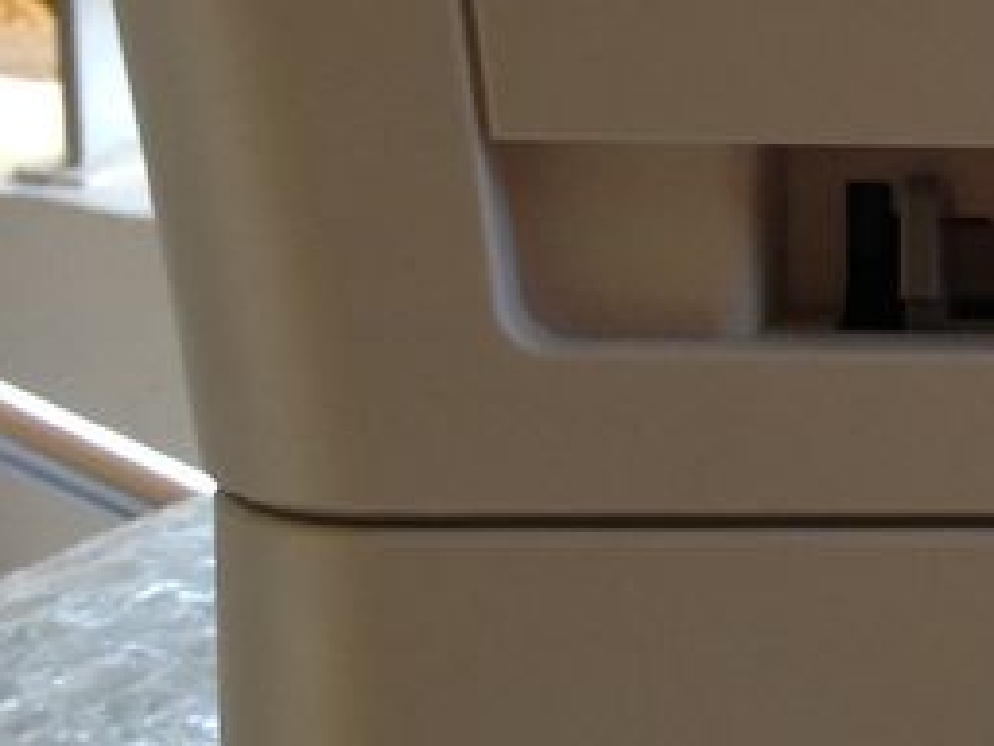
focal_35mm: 129
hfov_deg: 13.9
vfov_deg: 11.4
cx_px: 1673
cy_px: 27
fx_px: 3704
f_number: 2.4
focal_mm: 4.12
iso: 50
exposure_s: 1/30
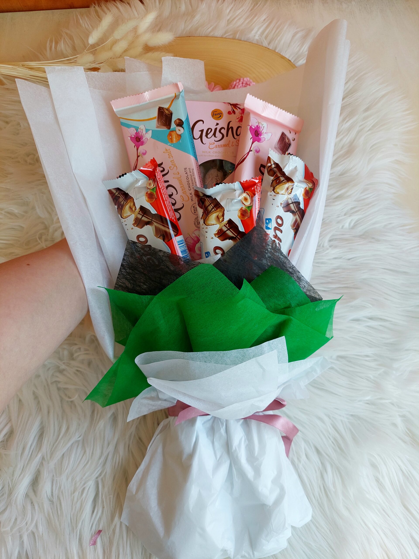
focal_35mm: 24
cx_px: 210
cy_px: 280
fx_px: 387
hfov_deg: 56.8
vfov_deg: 71.6
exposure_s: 1/100
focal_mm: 5.23
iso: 50
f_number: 1.8
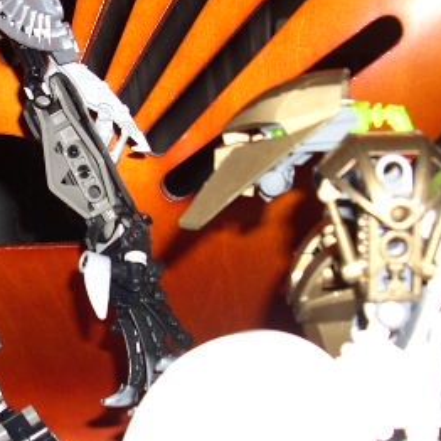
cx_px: 19
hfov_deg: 21.0
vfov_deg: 21.7
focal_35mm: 80
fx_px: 1153
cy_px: 210
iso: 64
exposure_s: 1/60
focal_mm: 6.2
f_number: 2.8
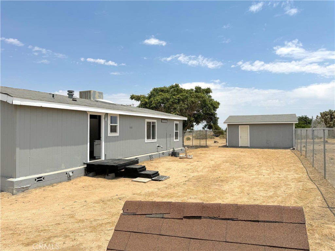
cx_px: 168
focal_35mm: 24
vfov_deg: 56.8
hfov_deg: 71.6
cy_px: 126
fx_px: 232
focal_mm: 6.76
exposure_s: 1/10417
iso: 80
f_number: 1.78
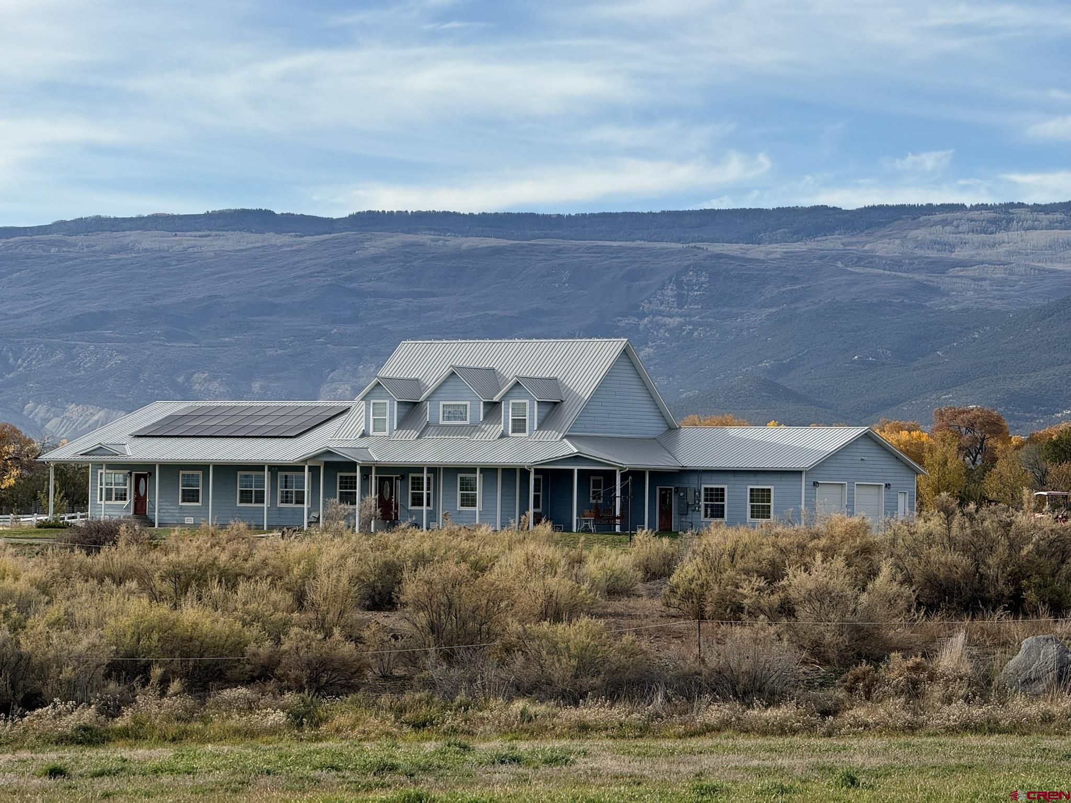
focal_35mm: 120
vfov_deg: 12.3
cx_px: 536
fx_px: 3713
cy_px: 402
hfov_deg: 16.4
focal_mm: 15.66
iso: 64
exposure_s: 1/2146
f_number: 2.8
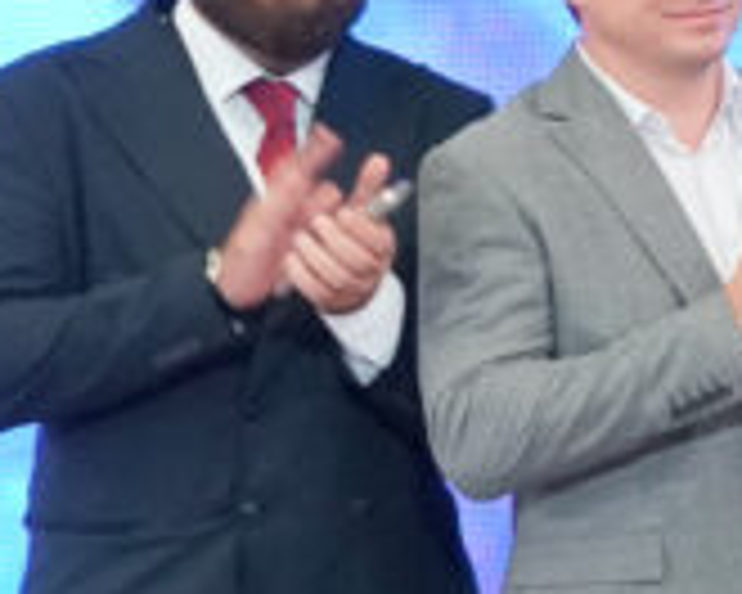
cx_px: 2136
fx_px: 5249
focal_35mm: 239
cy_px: 488
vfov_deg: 6.5
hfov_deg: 7.3
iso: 4000
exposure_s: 1/125
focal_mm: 41
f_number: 5.6
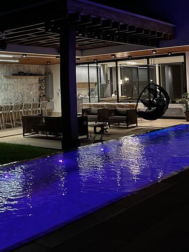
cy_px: 84
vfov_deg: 37.8
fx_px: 364
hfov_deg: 28.0
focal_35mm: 50
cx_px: 19
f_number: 1.5
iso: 500
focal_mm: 5.7
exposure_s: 1/40
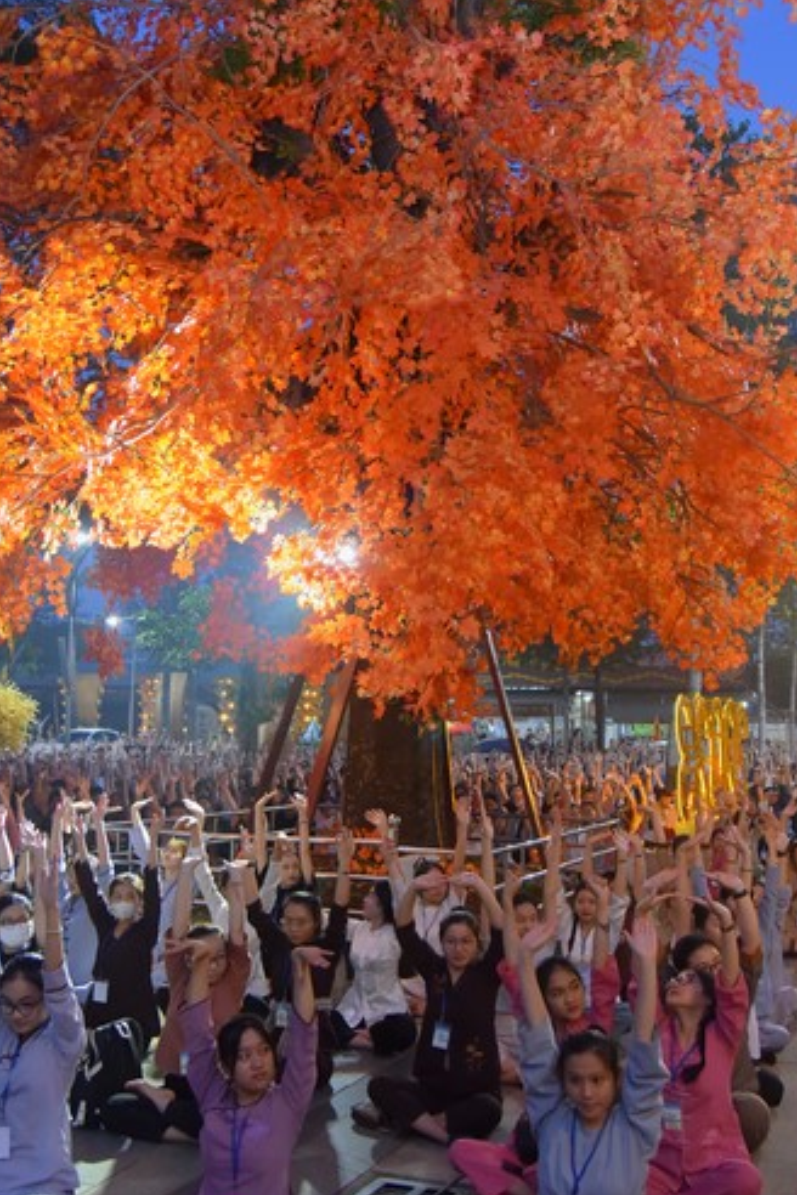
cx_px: 390
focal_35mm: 37
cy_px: 636
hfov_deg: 35.9
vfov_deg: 51.9
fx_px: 1229
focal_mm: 28
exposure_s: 1/100
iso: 2000
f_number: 4
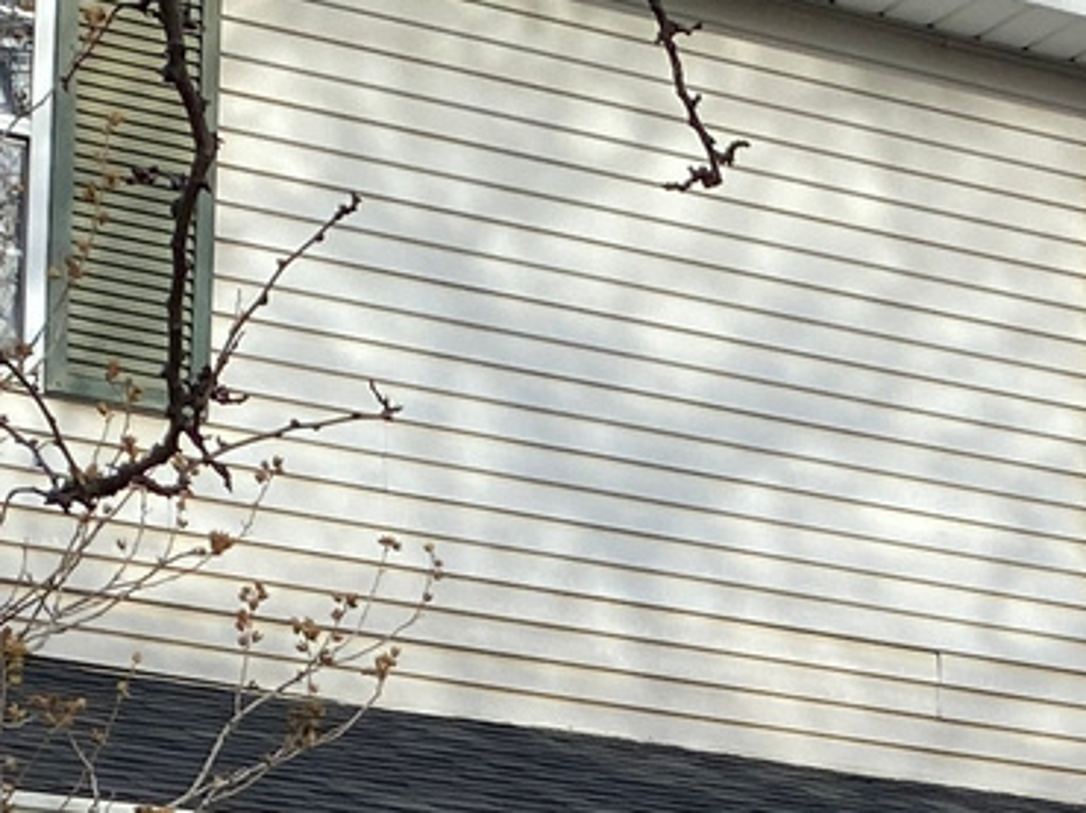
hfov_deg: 13.5
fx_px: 4515
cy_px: 1247
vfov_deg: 9.9
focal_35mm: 144
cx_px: 1162
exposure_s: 1/1608
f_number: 1.8
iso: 32
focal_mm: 4.25
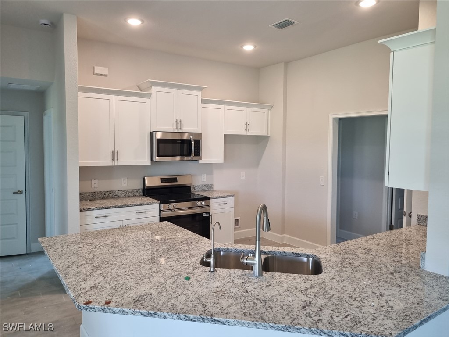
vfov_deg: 53.1
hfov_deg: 67.3
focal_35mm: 26
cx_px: 224
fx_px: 337
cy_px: 168
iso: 160
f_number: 1.8
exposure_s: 1/120
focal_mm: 5.4
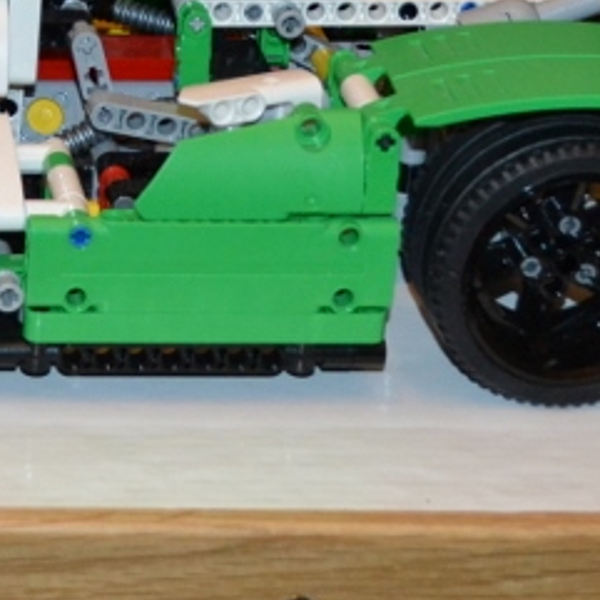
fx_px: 3393
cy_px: -195
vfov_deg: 9.9
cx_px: -214
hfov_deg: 9.9
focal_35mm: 173
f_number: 4.8
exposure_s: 1/60
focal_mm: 32
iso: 1800
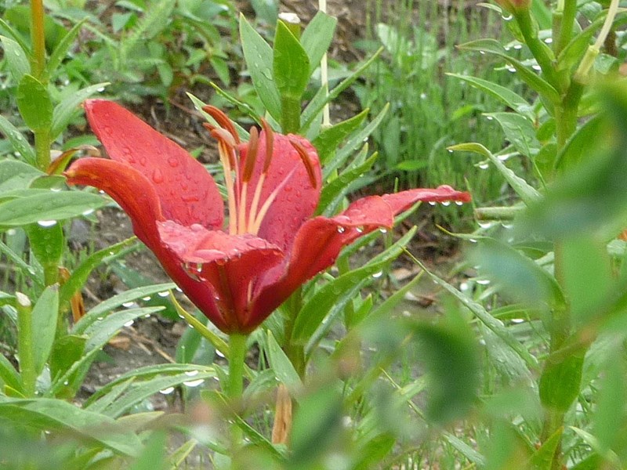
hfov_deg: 6.3
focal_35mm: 317
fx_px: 5742
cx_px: 314
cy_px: 235
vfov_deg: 4.7
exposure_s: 1/80
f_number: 4.8
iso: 160
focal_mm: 32.3
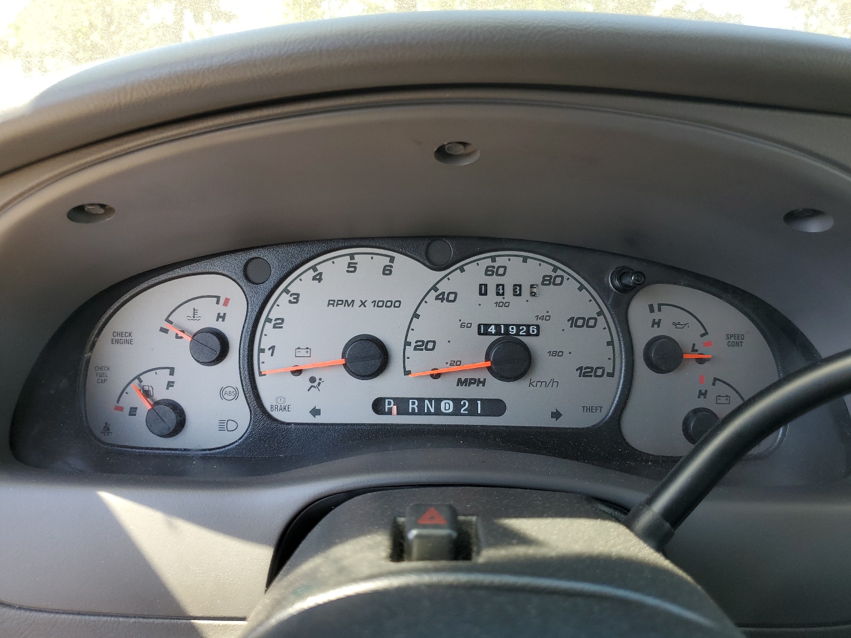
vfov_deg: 53.1
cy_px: 319
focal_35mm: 26
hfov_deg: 67.3
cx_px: 426
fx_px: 639
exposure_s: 1/143
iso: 50
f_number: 1.5
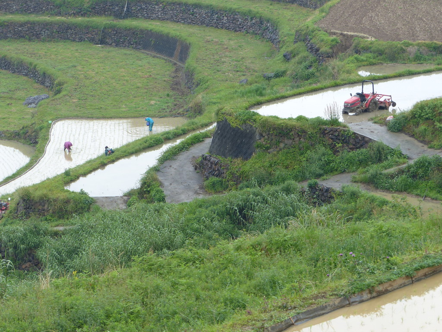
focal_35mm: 152
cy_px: 166
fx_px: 1941
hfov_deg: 13.0
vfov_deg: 9.8
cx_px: 221
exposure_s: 1/160
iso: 100
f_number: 4
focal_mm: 27.4
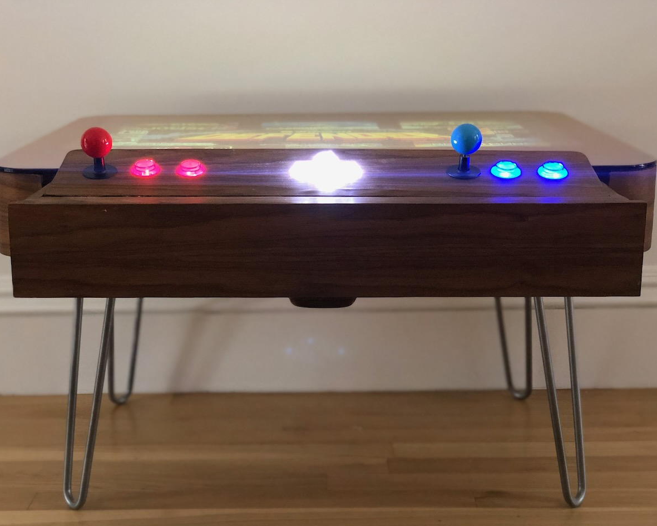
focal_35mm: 55
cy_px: 266
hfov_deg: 34.1
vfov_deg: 27.6
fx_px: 1070
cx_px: 318
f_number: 2.4
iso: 200
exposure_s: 1/8
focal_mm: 6
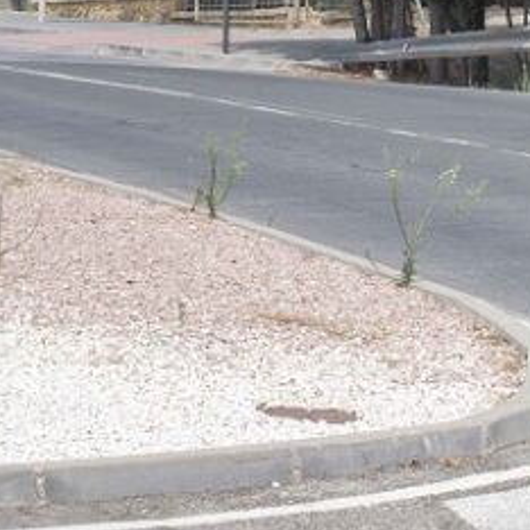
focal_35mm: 220
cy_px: -123
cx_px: 417
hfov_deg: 7.9
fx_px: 3811
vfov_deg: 7.9
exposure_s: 1/250
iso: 100
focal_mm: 42
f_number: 8
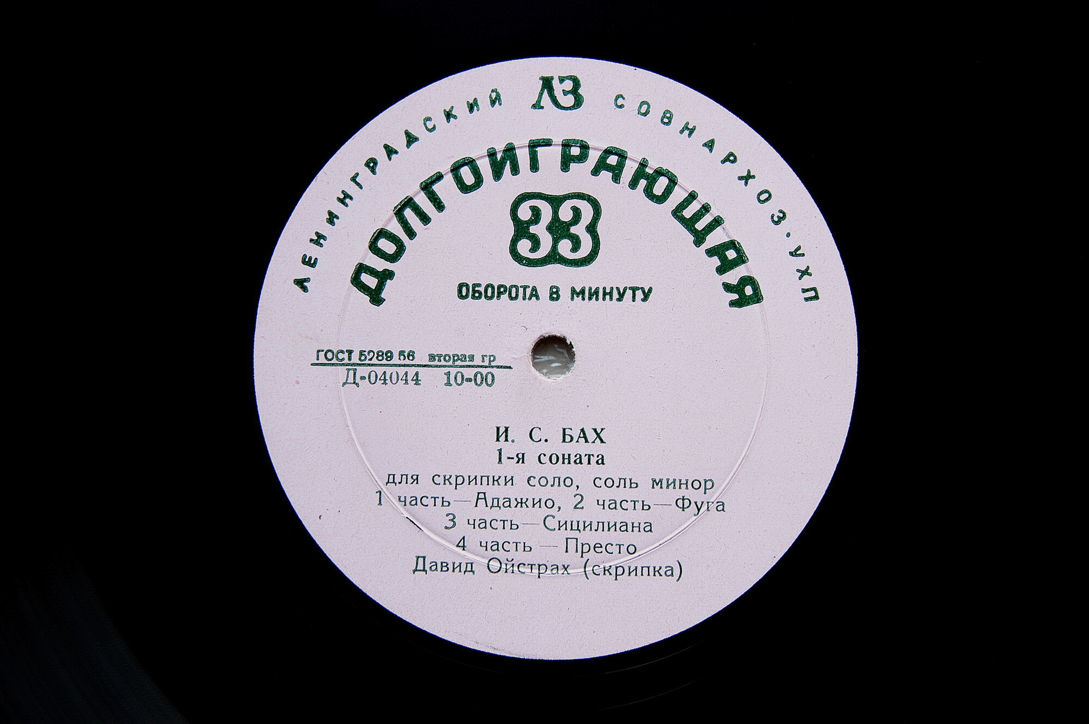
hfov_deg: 37.9
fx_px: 1587
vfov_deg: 25.7
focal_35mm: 52
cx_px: 544
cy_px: 362
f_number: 5.6
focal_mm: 35
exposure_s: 1/125
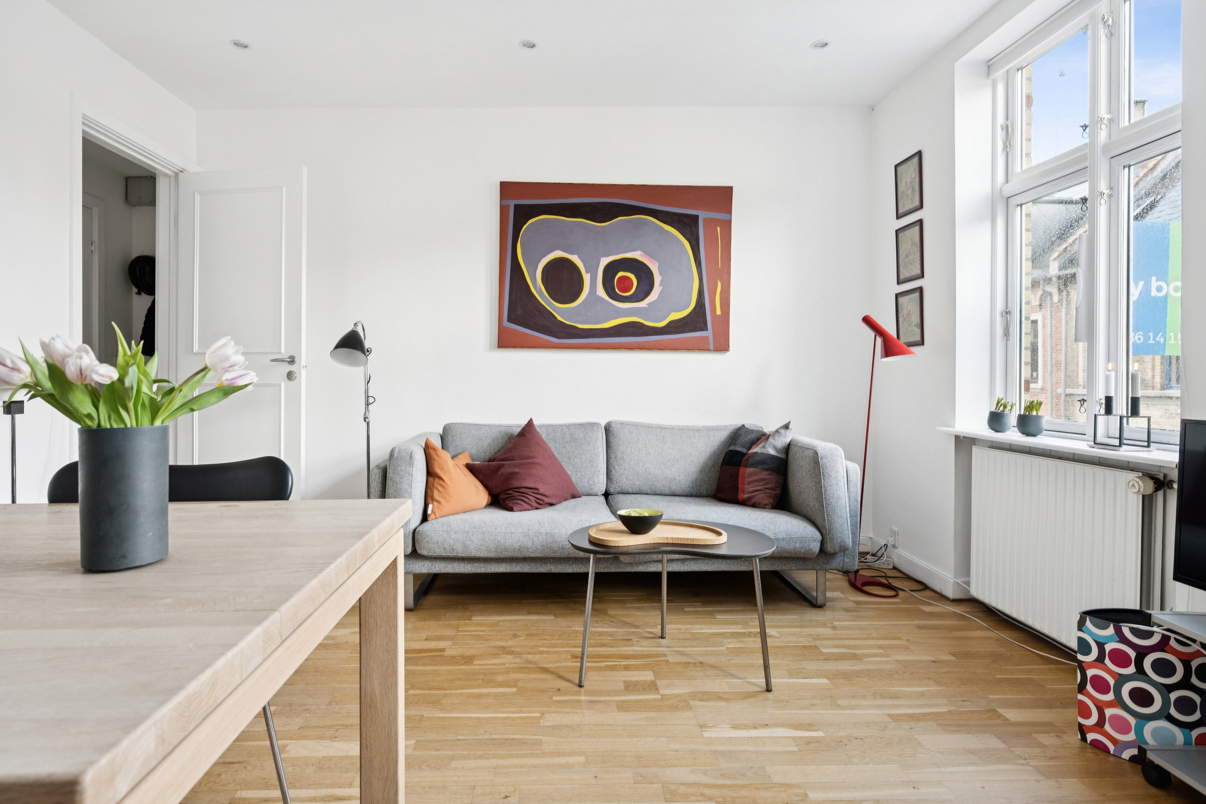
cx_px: 603
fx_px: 620
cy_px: 402
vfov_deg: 65.9
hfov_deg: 88.4
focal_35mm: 18
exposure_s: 1/15
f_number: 6.3
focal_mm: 18.5
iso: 400
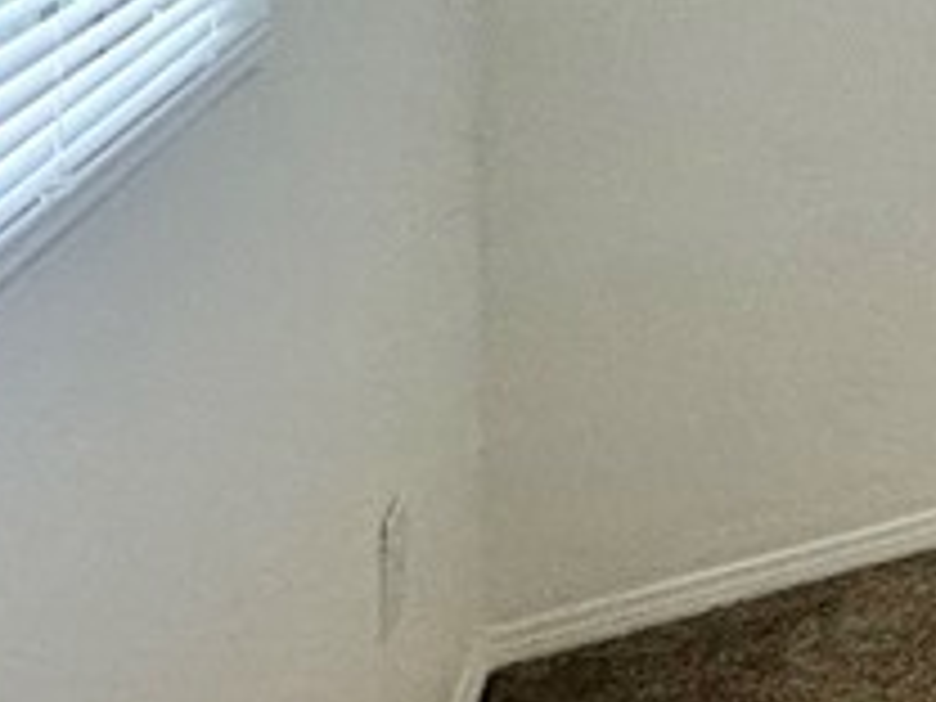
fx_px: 1866
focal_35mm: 69
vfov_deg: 17.9
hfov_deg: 15.3
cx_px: 2236
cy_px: -482
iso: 125
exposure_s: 1/120
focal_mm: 2.22
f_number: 2.2
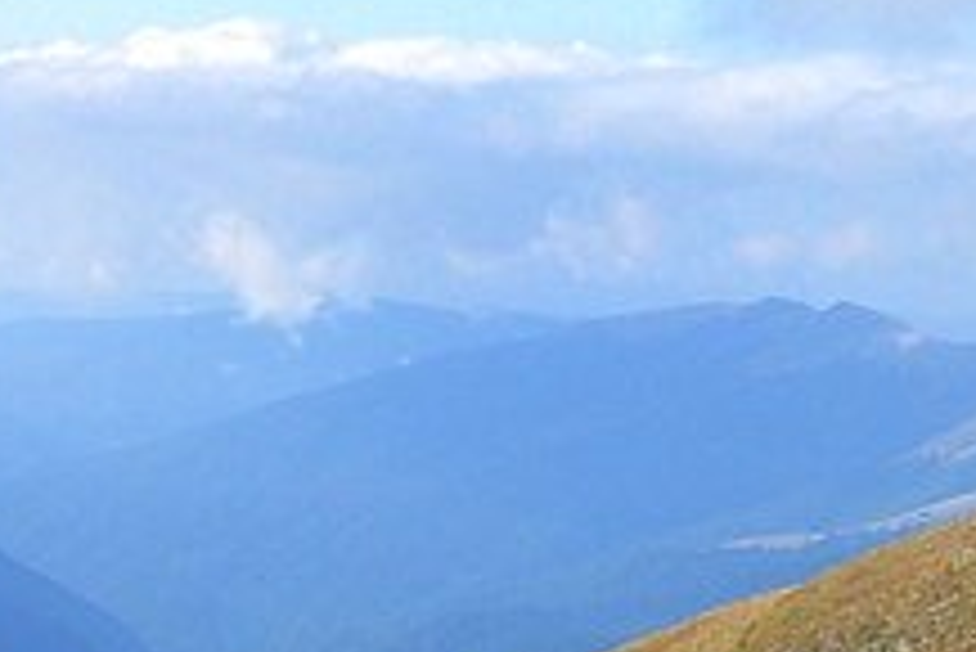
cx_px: -886
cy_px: 1293
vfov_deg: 8.7
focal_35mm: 149
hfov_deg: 12.4
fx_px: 4042
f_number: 10
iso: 400
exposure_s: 1/400
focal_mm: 18
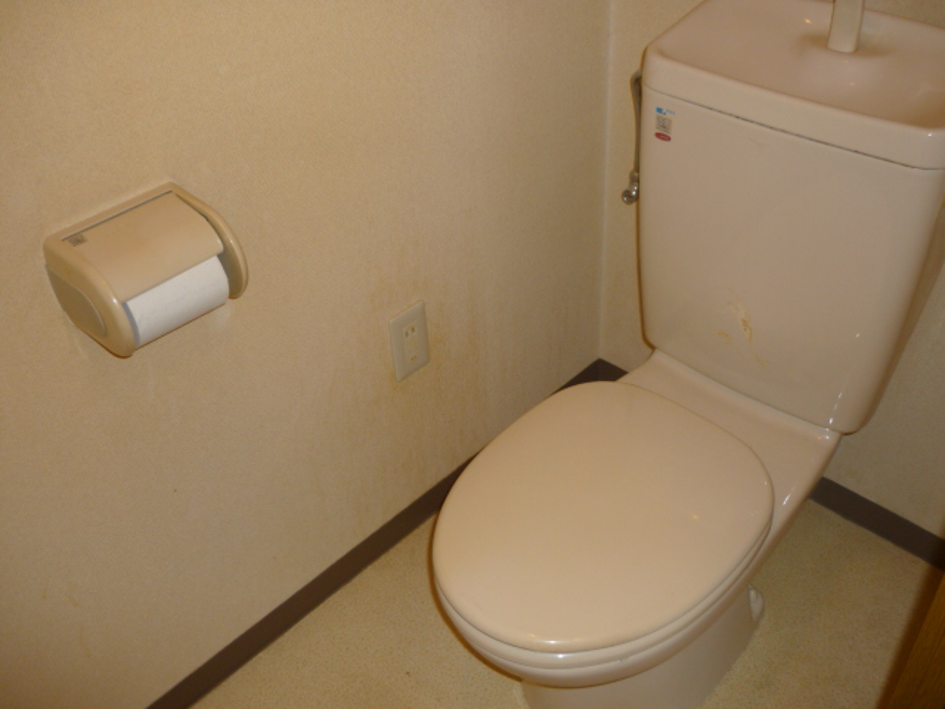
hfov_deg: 55.4
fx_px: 901
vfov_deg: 42.9
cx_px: 472
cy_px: 354
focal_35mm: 33
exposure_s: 1/30
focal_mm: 5.5
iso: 100
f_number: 2.8
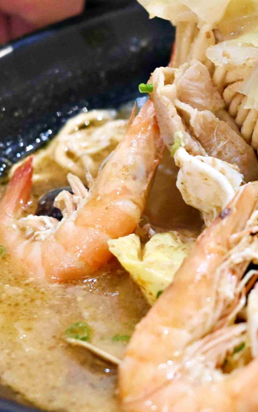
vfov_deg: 12.2
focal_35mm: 171
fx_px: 1924
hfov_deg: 7.6
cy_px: 147
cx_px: 315
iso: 4000
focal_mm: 50
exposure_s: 1/160
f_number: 3.2
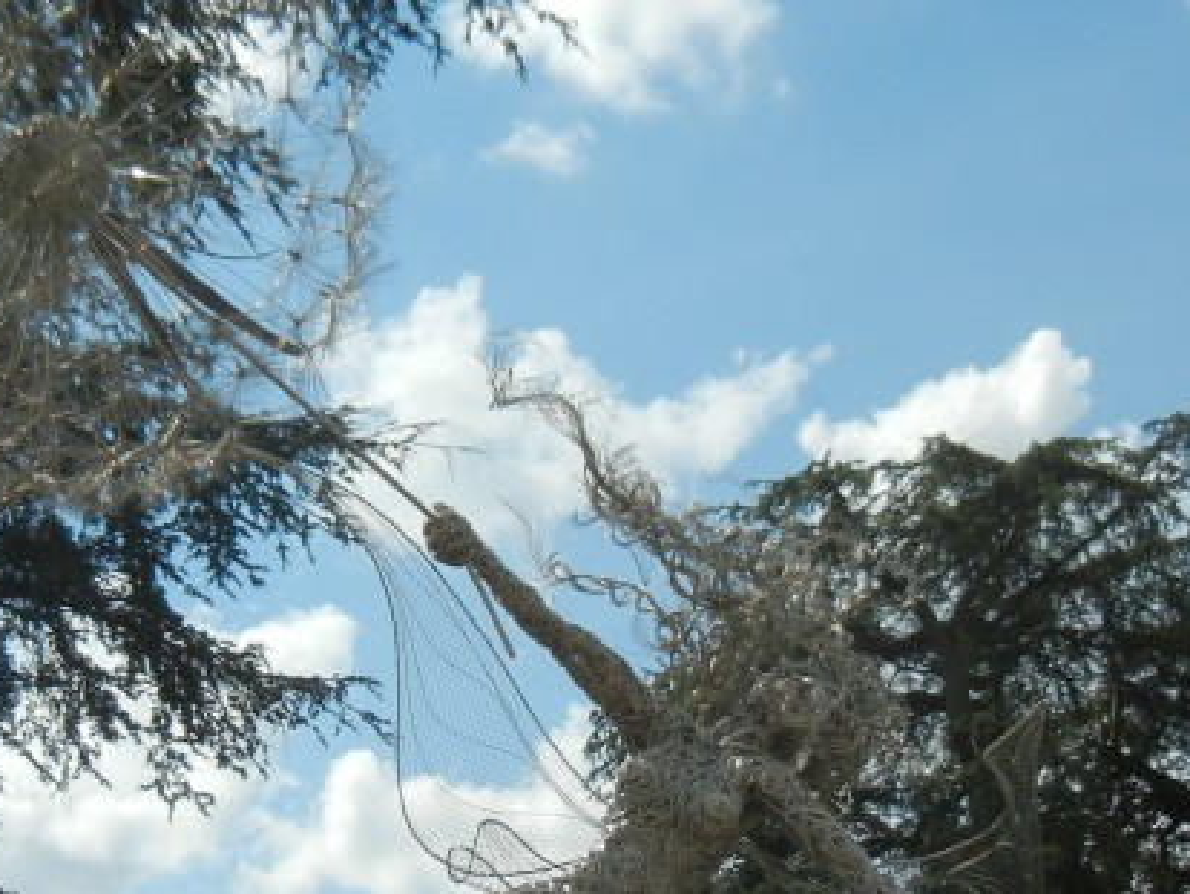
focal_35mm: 84
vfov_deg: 17.6
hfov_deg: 23.2
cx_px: 417
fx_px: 2889
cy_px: 506
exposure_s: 1/650
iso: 160
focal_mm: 6.2
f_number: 7.2
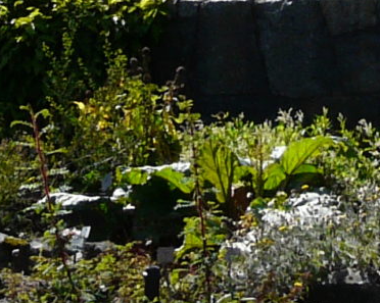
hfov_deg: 6.7
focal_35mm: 289
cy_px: -247
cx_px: 153
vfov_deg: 5.3
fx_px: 3248
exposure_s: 1/400
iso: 100
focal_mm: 7
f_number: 5.6
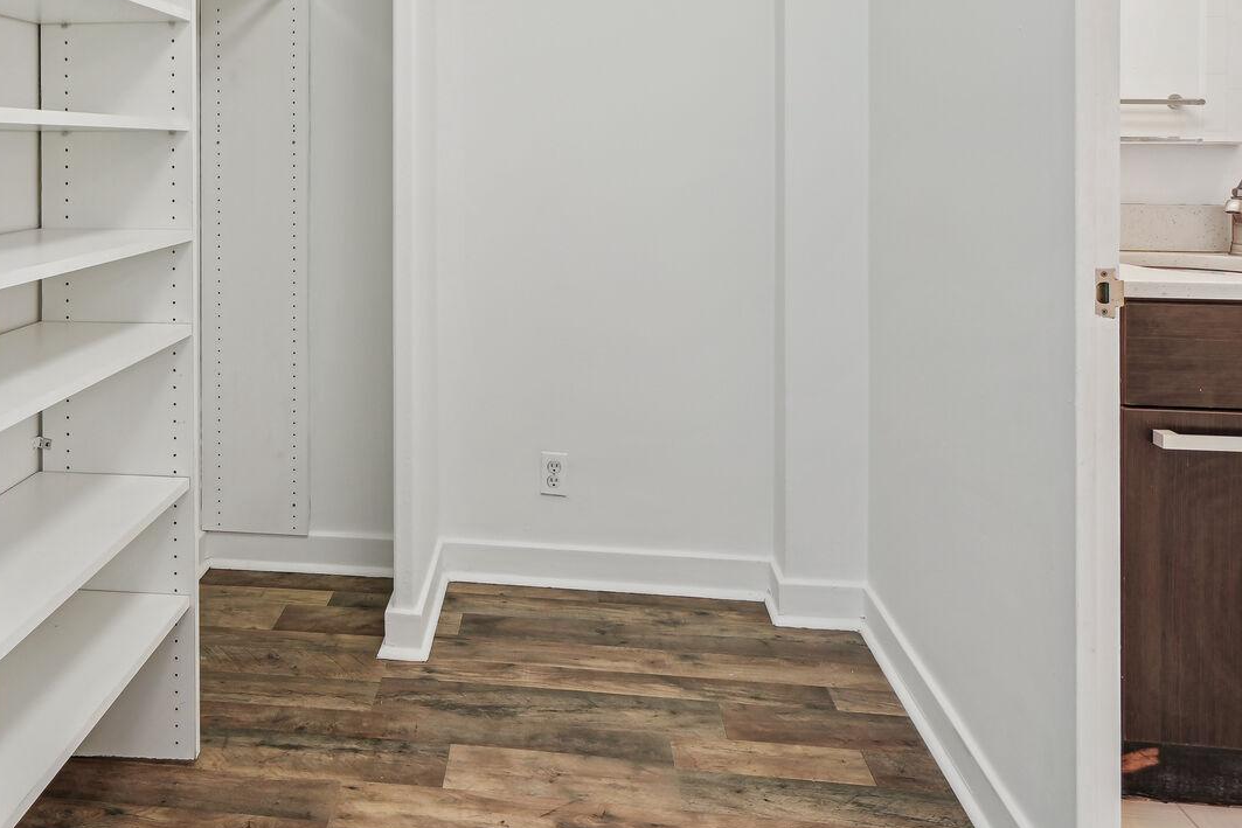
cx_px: 457
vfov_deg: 47.3
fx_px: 897
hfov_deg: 68.2
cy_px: 187
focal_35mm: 26
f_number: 8
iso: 200
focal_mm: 16
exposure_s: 1/13
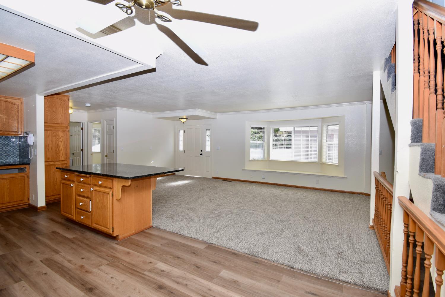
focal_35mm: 16
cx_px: 222
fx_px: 204
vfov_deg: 72.1
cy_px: 148
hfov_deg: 95.0
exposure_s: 1/200
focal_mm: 11
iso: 400
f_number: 7.1
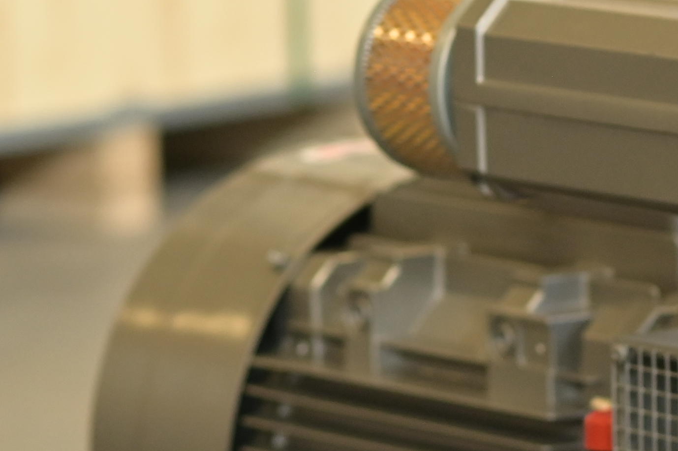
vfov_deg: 3.7
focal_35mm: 373
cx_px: 1134
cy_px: 603
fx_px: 7020
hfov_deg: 5.5
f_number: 3.5
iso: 1250
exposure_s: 1/200
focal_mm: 85
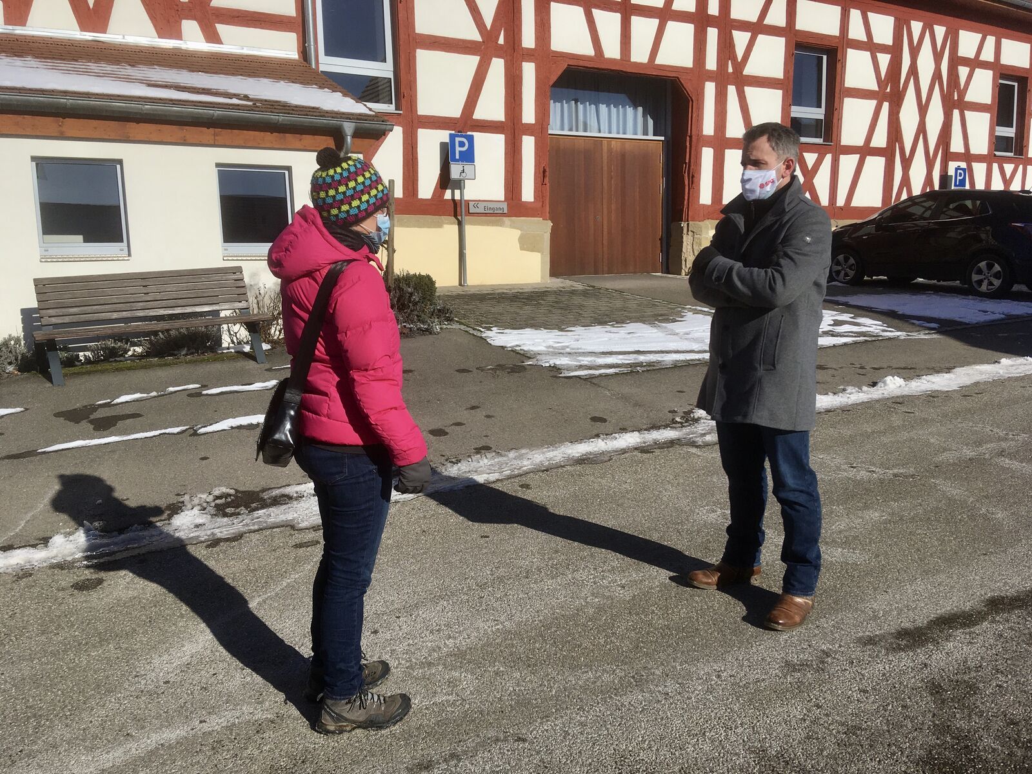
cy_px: 387
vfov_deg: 48.2
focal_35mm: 29
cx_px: 516
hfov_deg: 61.7
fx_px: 865
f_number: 2.2
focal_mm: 4.15
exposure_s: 1/3663
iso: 25
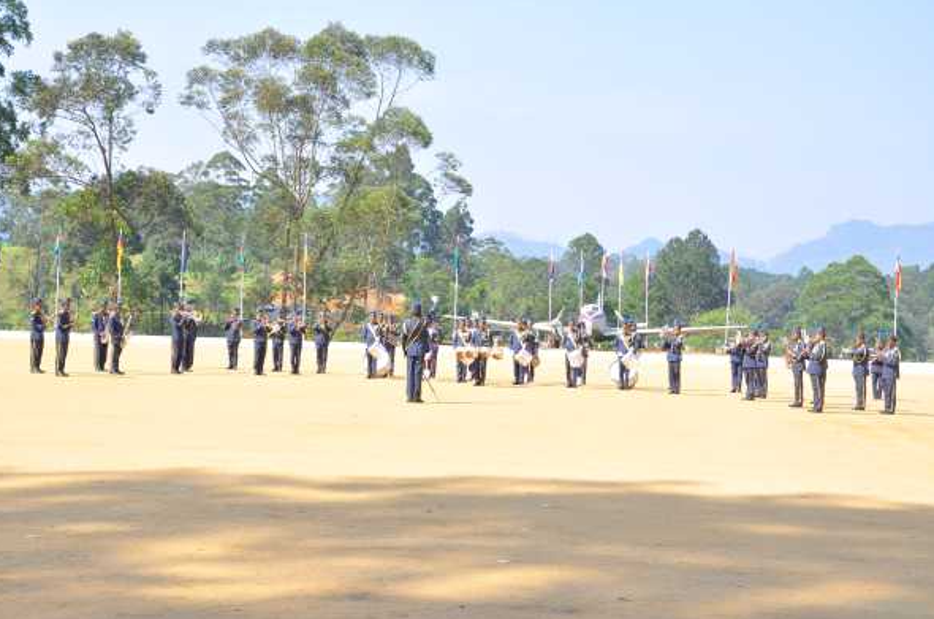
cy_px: 309
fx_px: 1580
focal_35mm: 61
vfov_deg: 22.2
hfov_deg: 32.9
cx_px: 465
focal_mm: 40
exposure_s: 1/125
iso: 200
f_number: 10
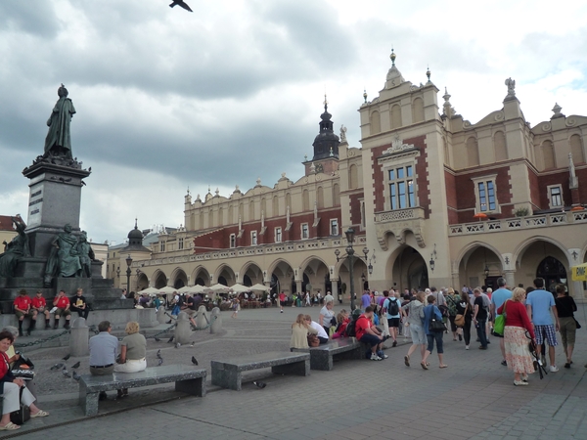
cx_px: 294
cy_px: 220
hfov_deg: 69.4
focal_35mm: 25
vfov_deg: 54.9
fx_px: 424
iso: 160
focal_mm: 4.4
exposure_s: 1/500
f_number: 2.8
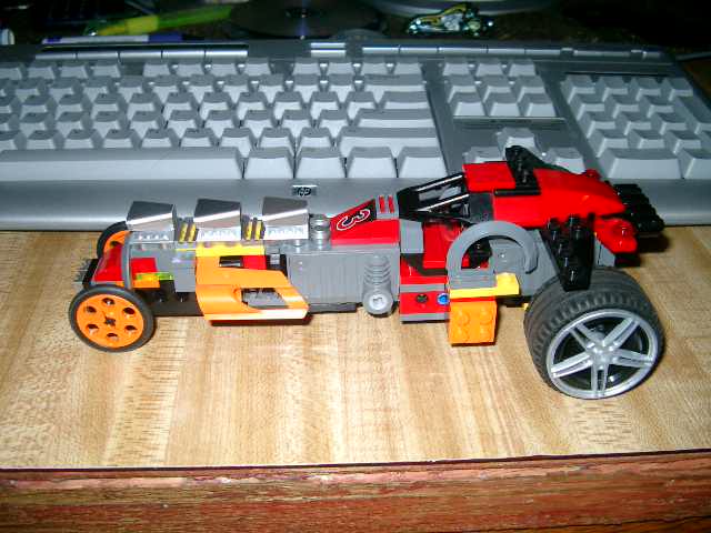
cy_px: 266
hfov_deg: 50.1
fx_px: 760
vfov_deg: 38.7
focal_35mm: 37
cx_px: 356
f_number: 2.6
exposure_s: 1/60
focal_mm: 7.6
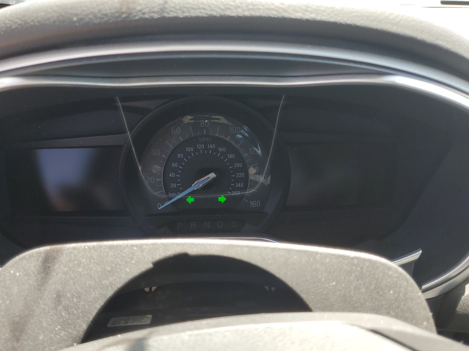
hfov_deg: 63.4
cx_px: 223
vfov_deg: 49.7
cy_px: 188
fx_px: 379
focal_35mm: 28
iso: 50
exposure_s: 1/217
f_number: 1.5
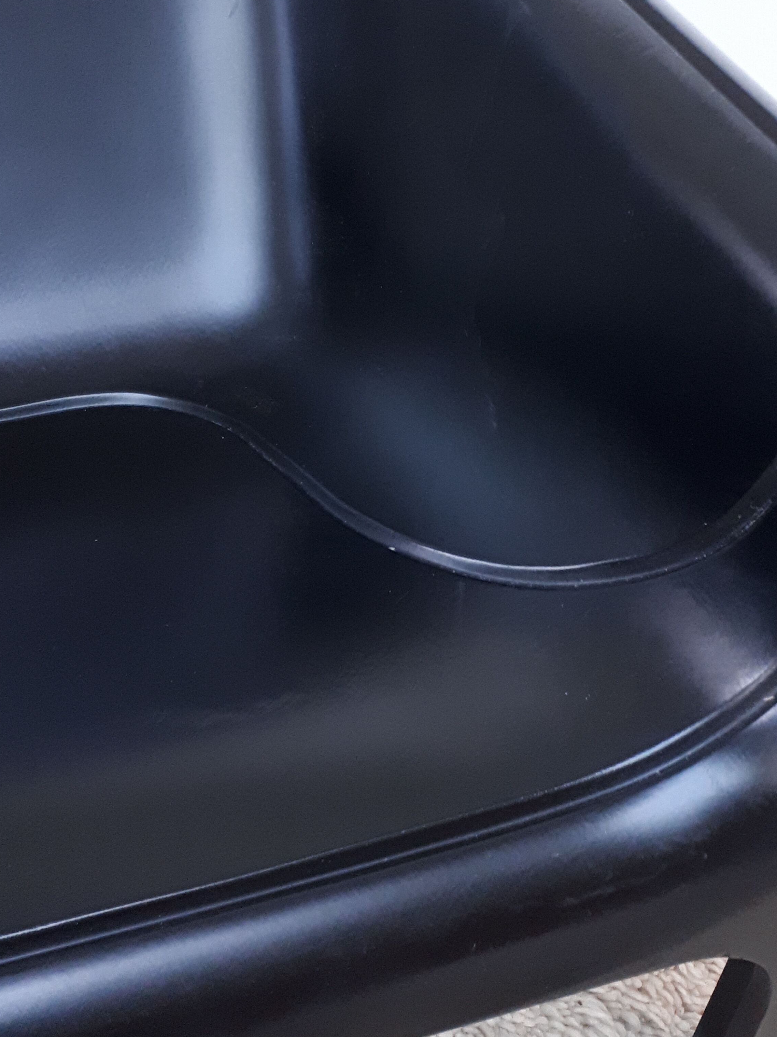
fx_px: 1227
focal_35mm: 41
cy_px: 427
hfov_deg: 35.1
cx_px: 449
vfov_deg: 45.6
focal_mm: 3.6
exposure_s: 1/15
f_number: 1.9
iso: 400
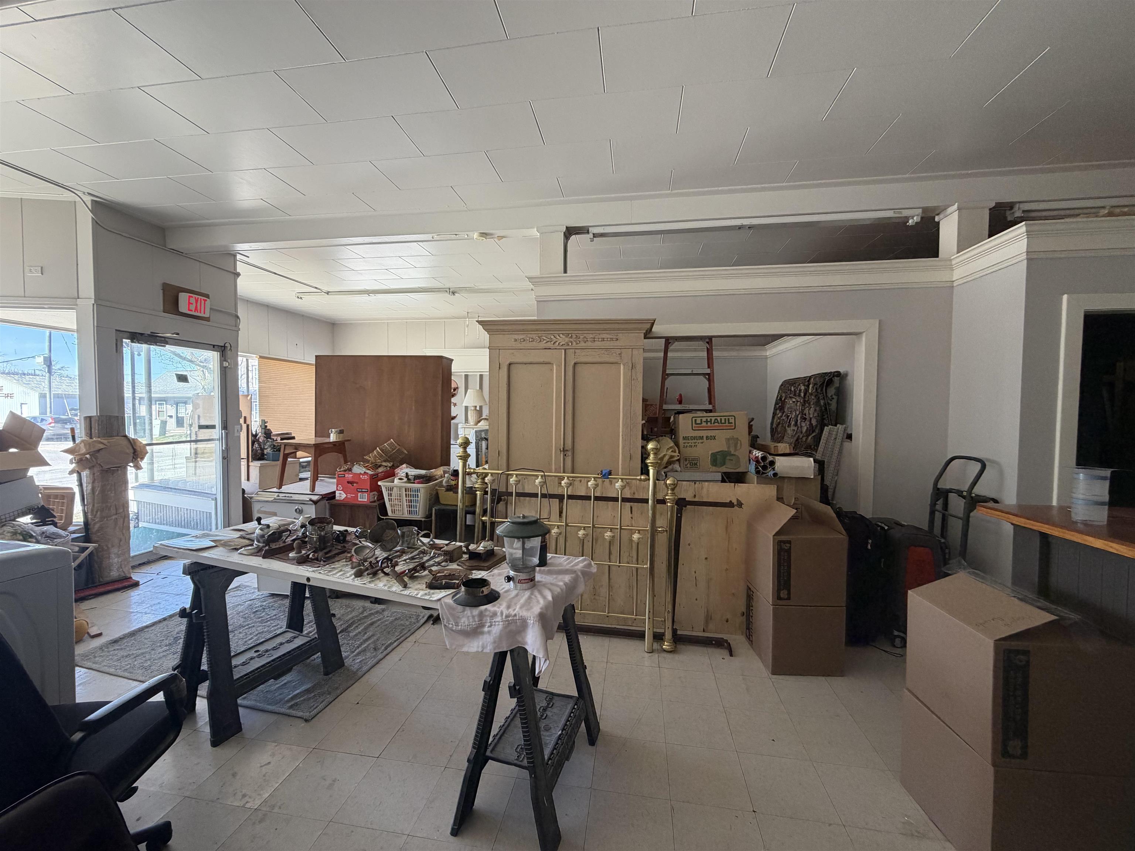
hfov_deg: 102.1
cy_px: 426
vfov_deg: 85.7
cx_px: 568
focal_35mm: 14
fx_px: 459
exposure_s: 1/121
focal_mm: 2.22
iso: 200
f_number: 2.2
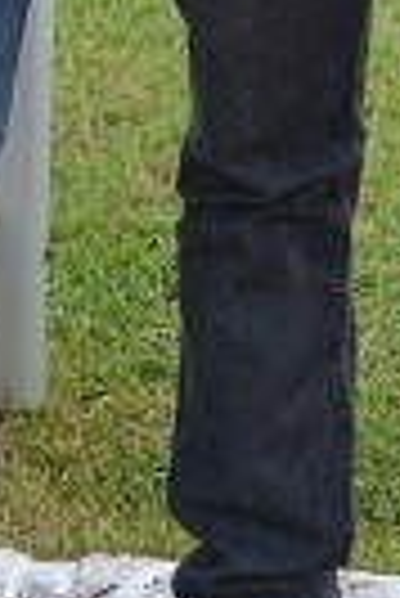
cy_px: -510
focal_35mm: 203
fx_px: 3374
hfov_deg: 6.7
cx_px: -76
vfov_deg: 9.6
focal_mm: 26
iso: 400
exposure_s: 1/100
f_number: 5
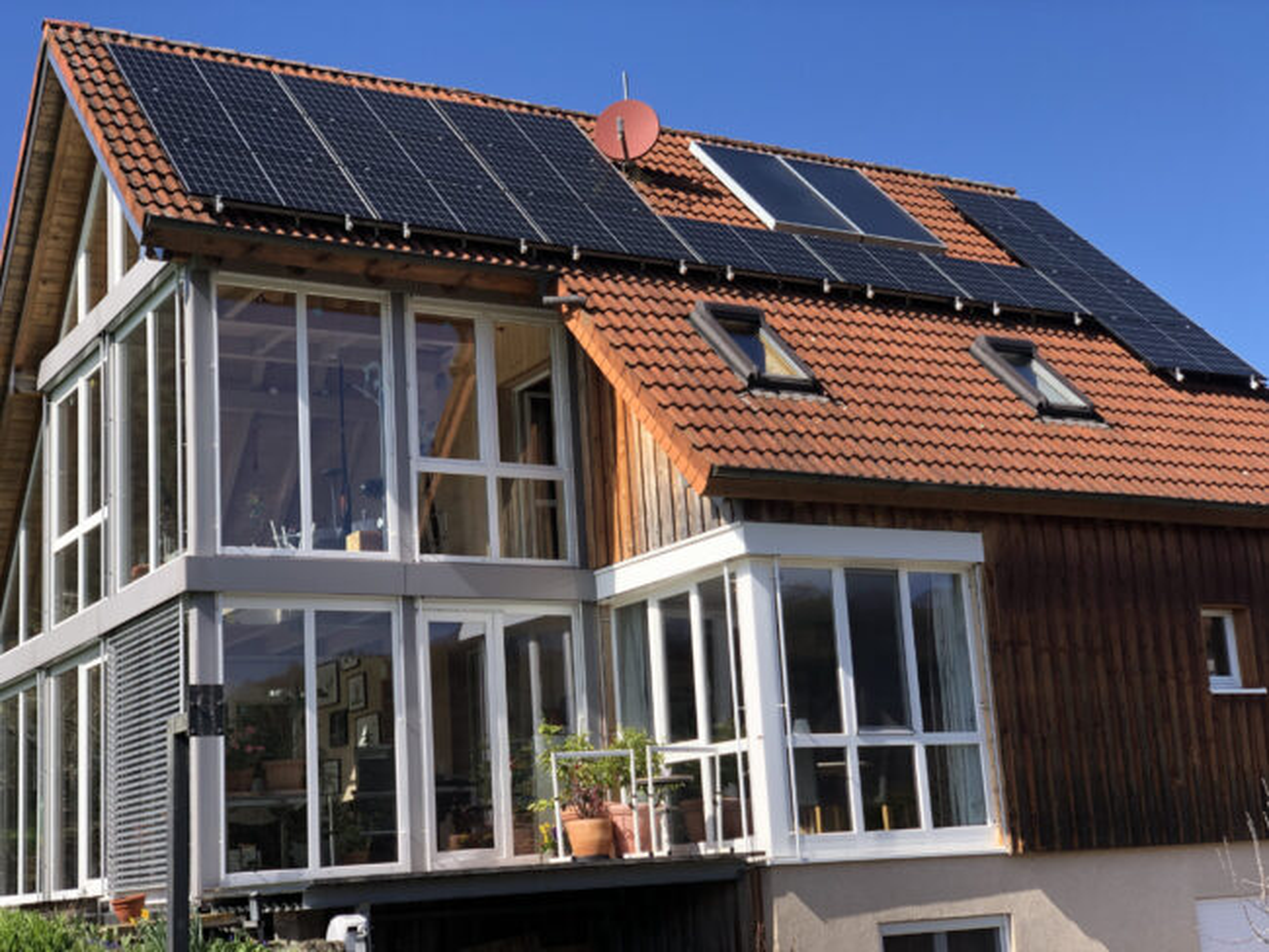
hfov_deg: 36.8
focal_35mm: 52
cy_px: 476
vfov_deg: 28.1
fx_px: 1907
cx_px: 634
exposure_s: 1/489
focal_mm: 6
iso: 16
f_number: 2.4
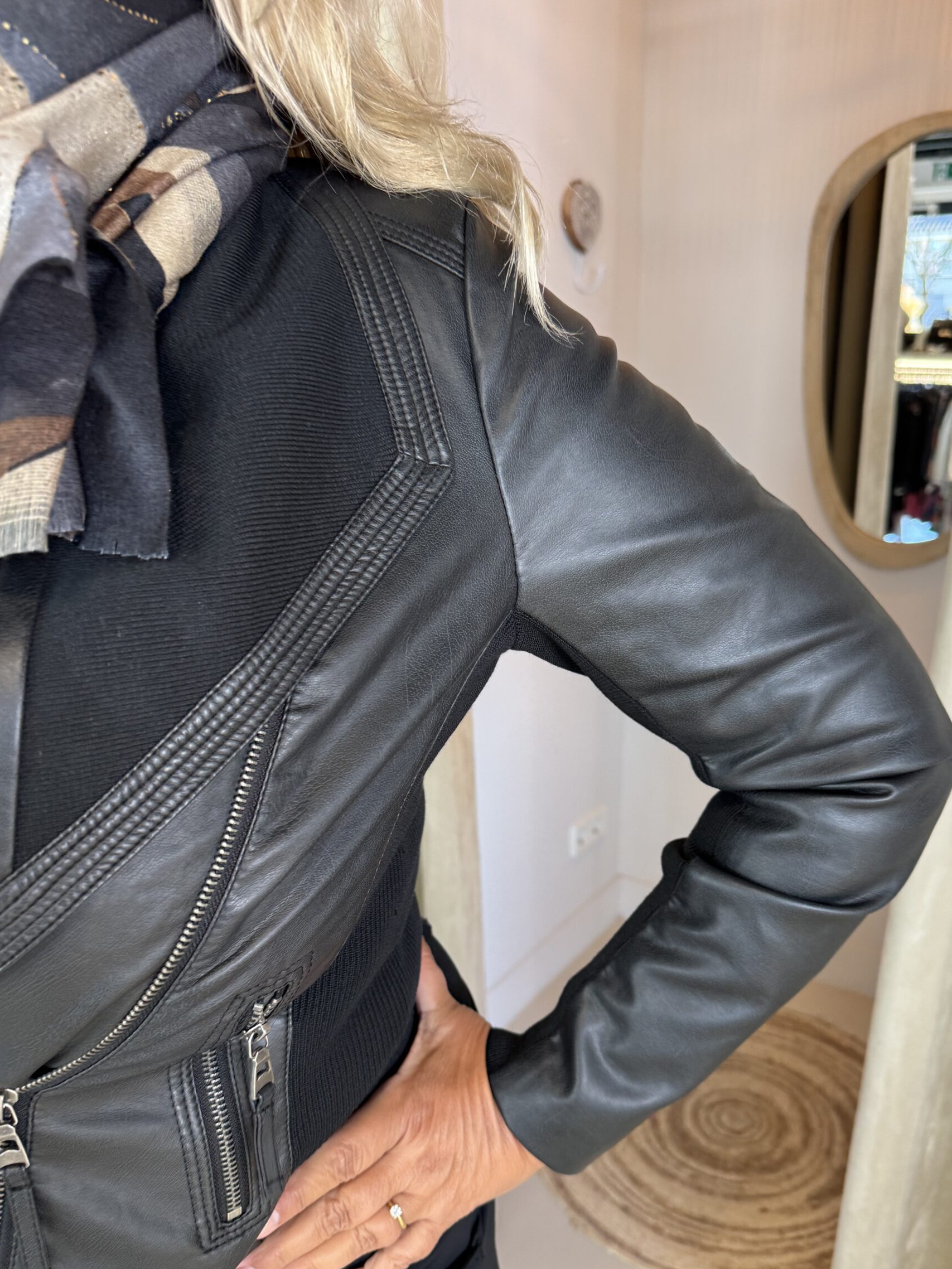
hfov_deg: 51.3
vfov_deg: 65.1
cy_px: 712
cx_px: 520
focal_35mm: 27
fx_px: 990
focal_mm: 6.76
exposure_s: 1/50
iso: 100
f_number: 1.78
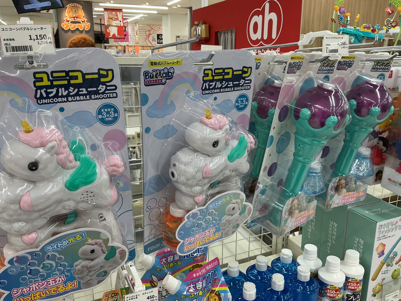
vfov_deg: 48.2
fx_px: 336
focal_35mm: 29
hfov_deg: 61.7
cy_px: 150
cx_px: 200
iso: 50
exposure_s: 1/100
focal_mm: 3
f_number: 1.8
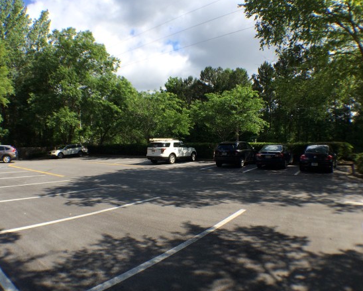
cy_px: 148
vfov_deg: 45.8
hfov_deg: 55.6
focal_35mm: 32
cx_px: 169
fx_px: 344
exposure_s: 1/1368
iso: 32
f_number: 2.2
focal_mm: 4.15
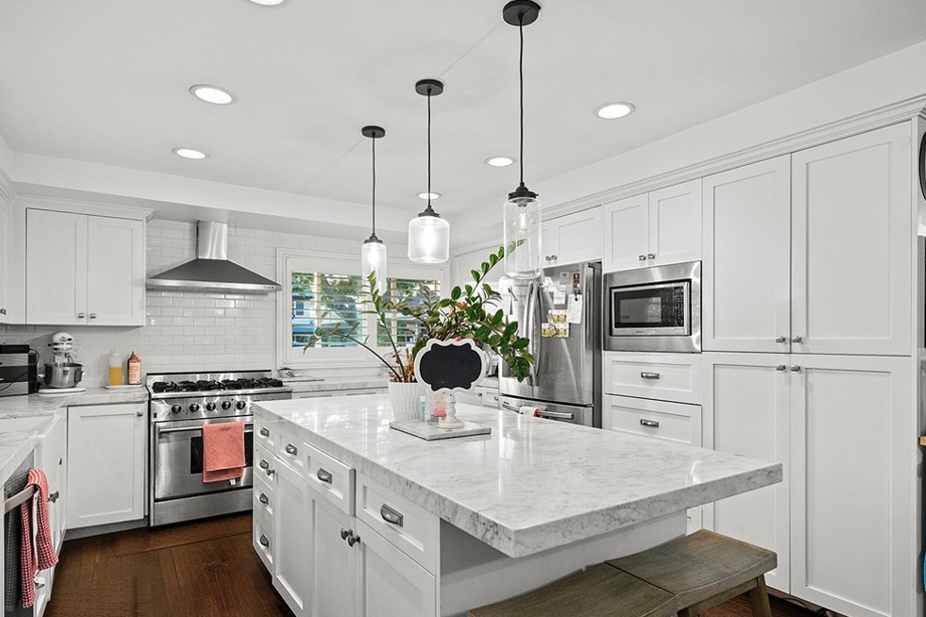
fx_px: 514
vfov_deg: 61.7
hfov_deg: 84.0
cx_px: 476
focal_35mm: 20
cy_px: 341
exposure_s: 1/80
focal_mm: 18
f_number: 5
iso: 1000
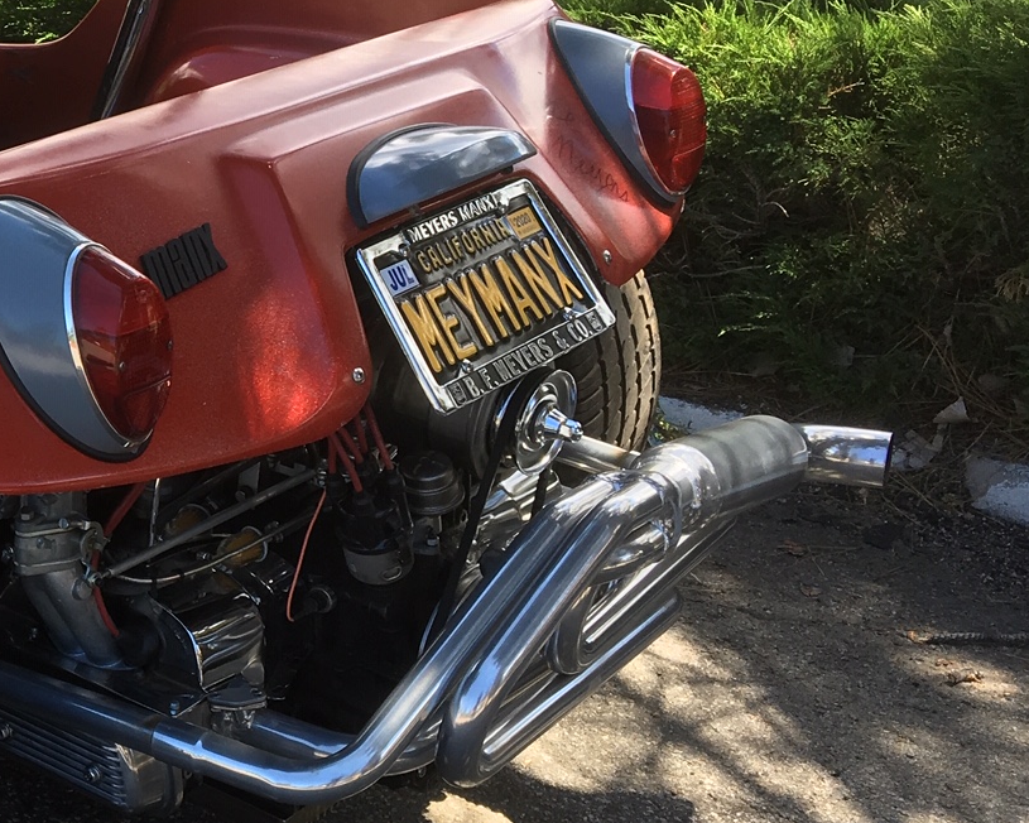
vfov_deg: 21.8
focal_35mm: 70
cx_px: -199
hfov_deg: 24.6
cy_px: 362
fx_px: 2132
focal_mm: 4.15
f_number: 2.2
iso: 25
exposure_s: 1/306
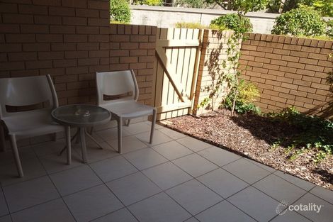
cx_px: 166
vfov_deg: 49.5
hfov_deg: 69.4
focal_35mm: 26
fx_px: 240
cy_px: 111
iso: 100
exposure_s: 1/500
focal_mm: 4.7
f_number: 3.5
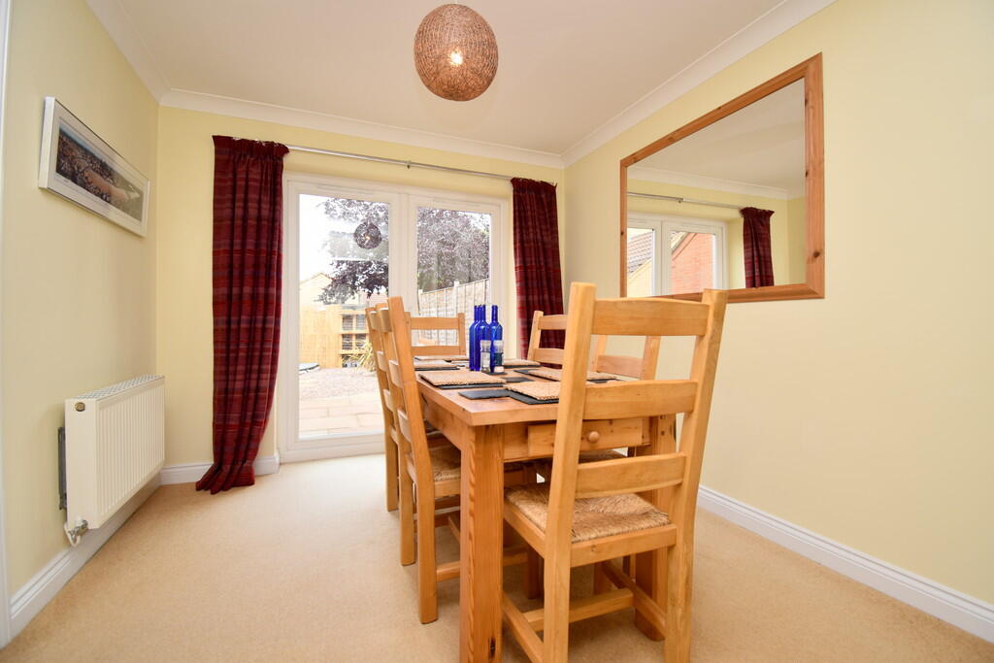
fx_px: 414
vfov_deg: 77.3
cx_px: 497
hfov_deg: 100.4
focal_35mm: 15
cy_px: 332
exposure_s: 1/200
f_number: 5
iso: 220
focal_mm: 10
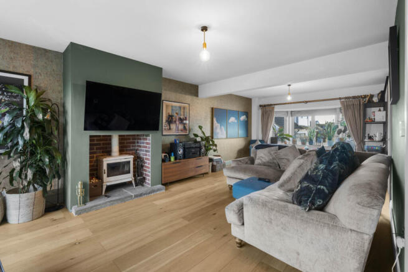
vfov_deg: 72.1
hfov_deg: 95.0
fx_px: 187
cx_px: 204
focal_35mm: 16
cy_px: 136
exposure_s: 1.3
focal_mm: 16.5
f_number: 8
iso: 320
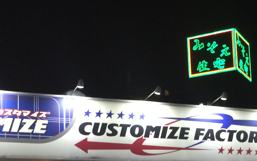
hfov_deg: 24.6
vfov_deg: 15.3
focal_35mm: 84
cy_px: 160
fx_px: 588
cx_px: 163
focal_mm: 4.12
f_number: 2.2
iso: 250
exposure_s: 1/30
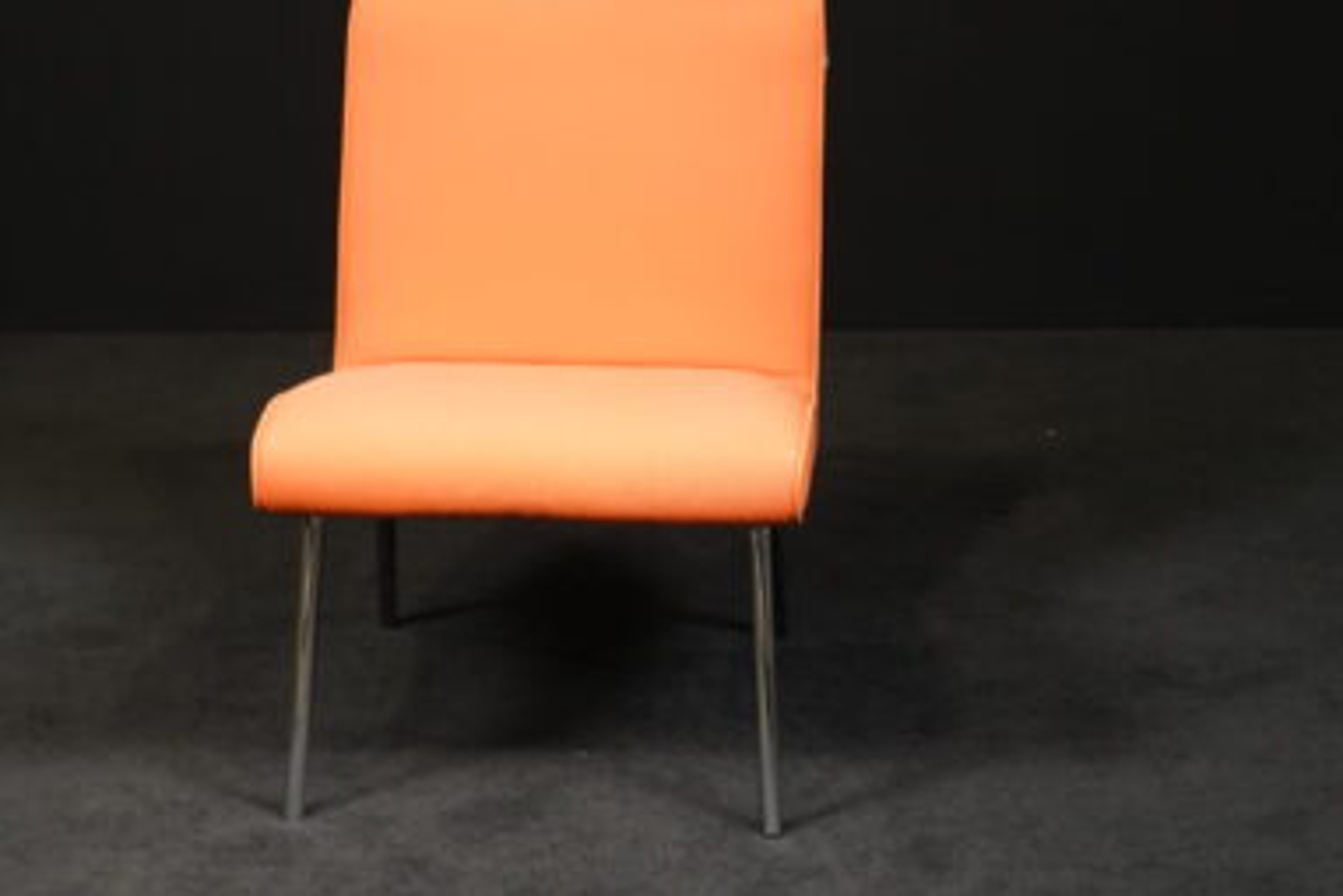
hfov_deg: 23.1
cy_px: 337
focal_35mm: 88
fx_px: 3284
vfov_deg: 15.5
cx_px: 545
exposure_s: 1/100
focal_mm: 56
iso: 4000
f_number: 7.1
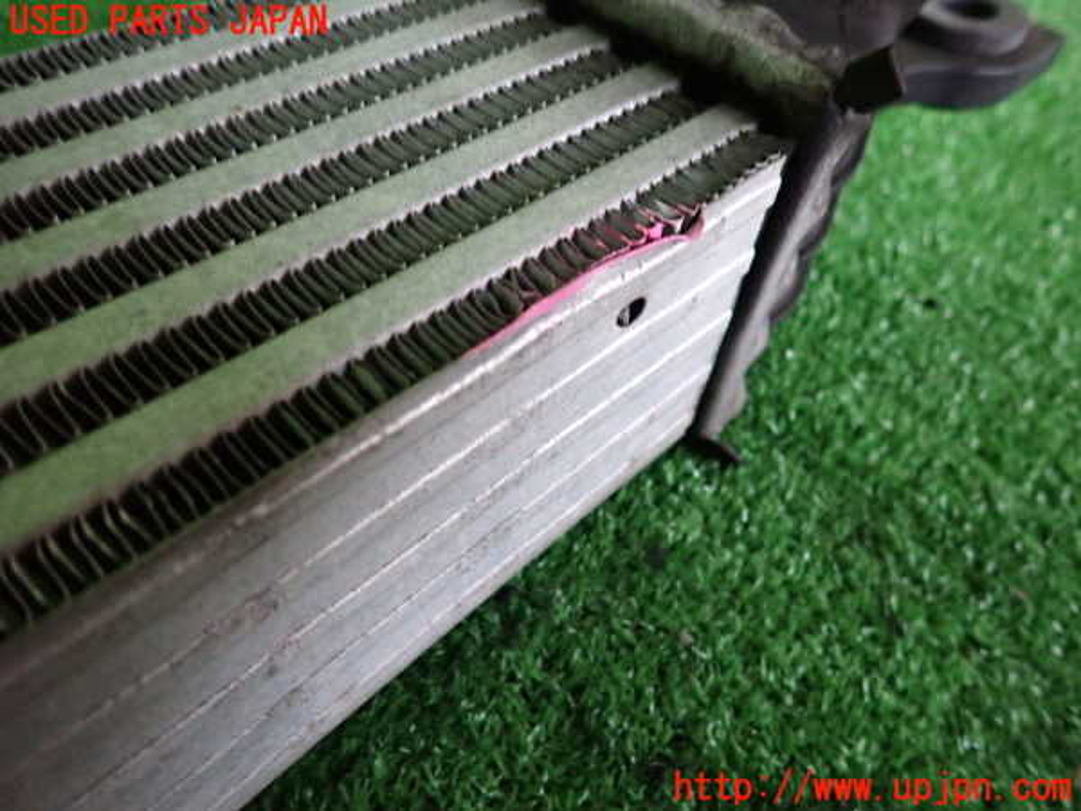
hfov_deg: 69.4
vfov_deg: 54.9
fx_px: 781
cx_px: 540
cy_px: 406
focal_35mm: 25
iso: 800
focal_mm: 4.5
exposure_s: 1/30
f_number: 2
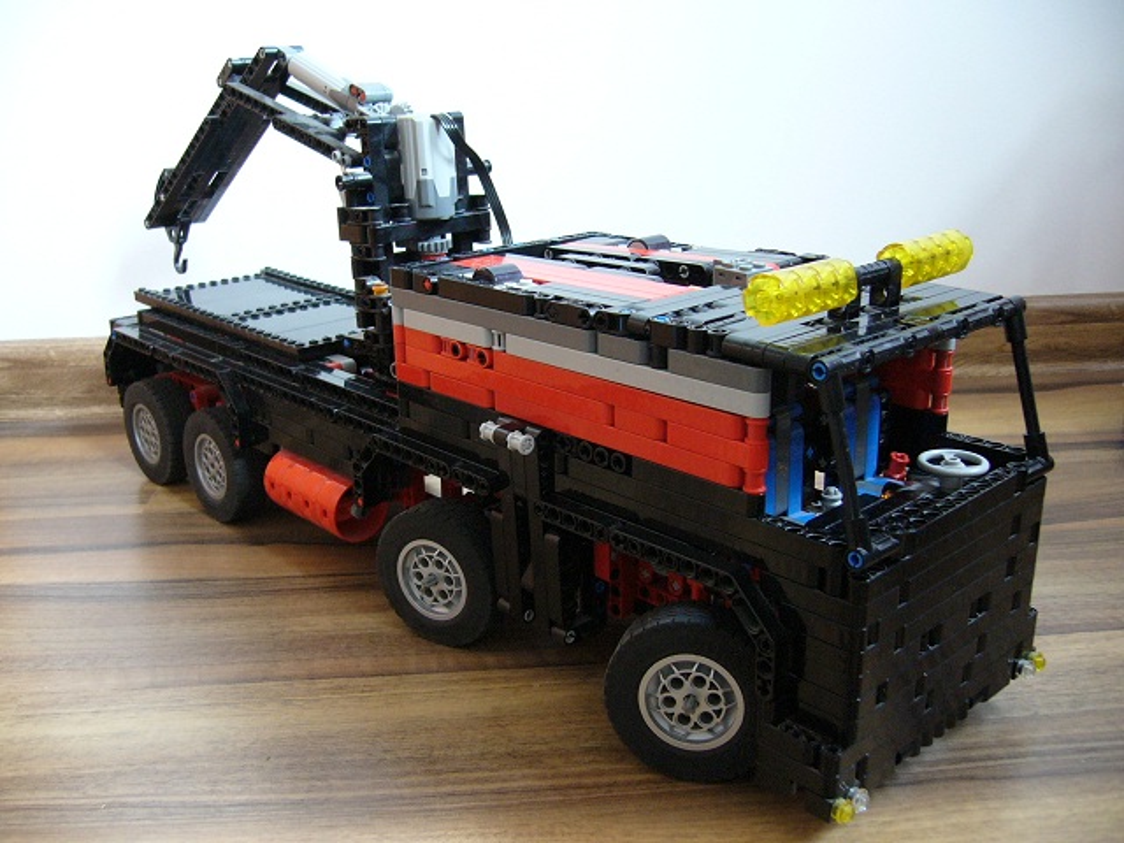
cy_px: 422
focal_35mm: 35
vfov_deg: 40.7
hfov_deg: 52.6
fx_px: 1136
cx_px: 562
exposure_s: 1/10
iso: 200
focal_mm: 5.8
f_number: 2.8
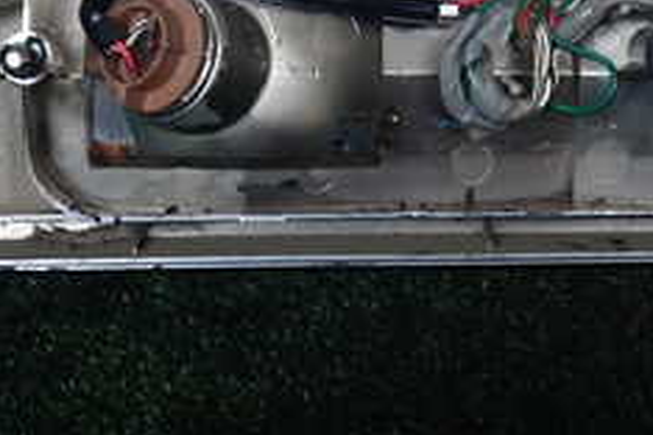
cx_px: 516
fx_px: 1451
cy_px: -114
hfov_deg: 25.0
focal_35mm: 80
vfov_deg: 16.2
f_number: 2.3
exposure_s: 1/60
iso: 100
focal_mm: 5.4
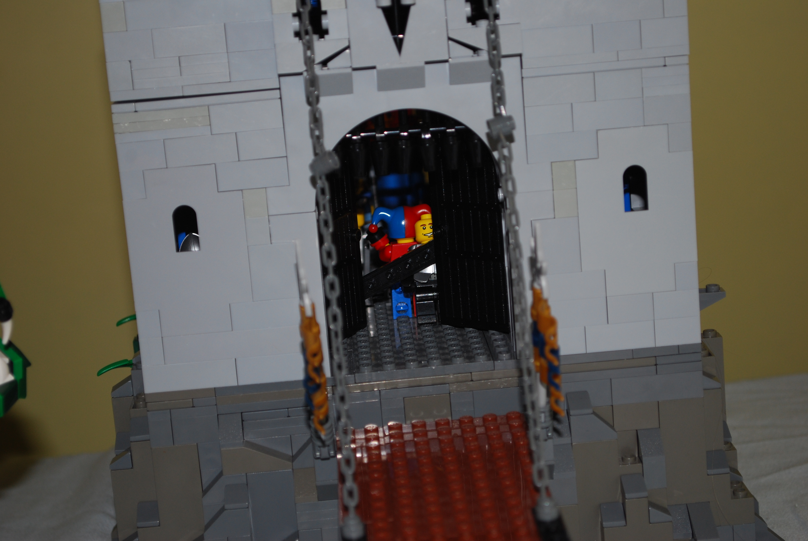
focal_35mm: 82
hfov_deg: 24.6
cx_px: 404
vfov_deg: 16.6
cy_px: 270
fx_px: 1854
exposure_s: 1/60
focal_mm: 55
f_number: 5.6
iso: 200
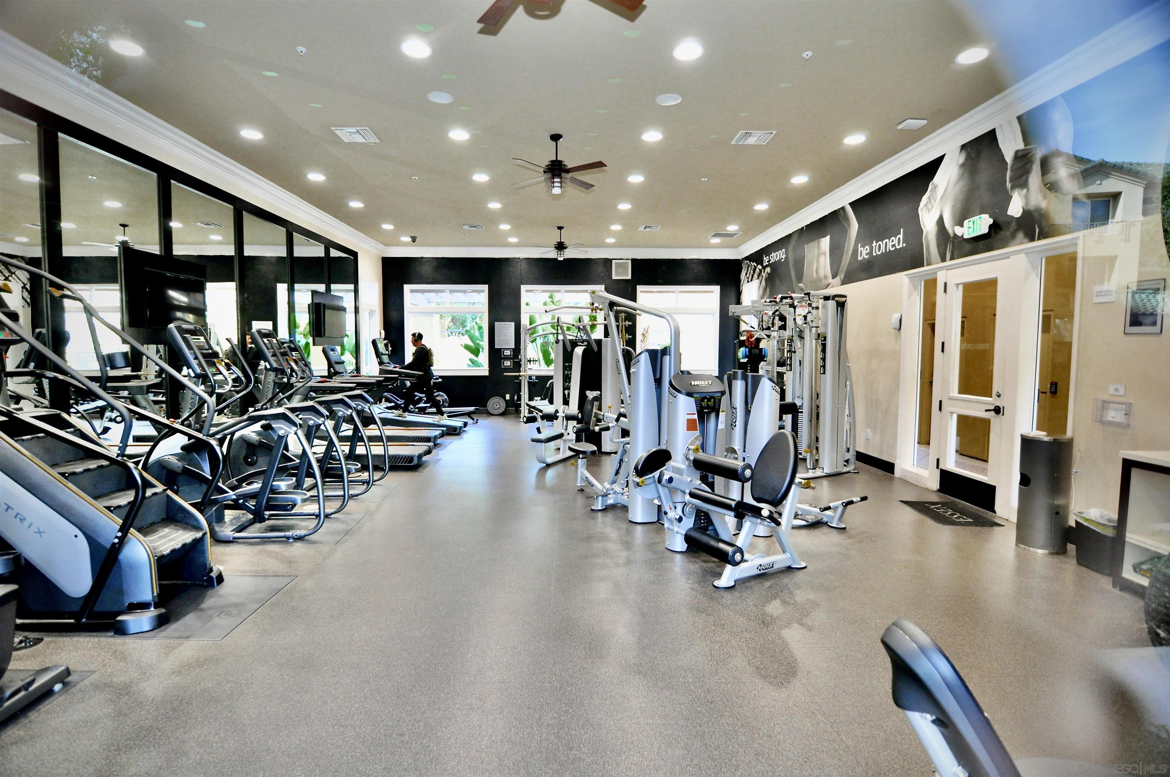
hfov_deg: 95.1
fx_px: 536
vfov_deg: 71.9
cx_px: 585
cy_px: 388
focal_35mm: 16
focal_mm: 11
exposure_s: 1/40
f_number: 3.2
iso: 800
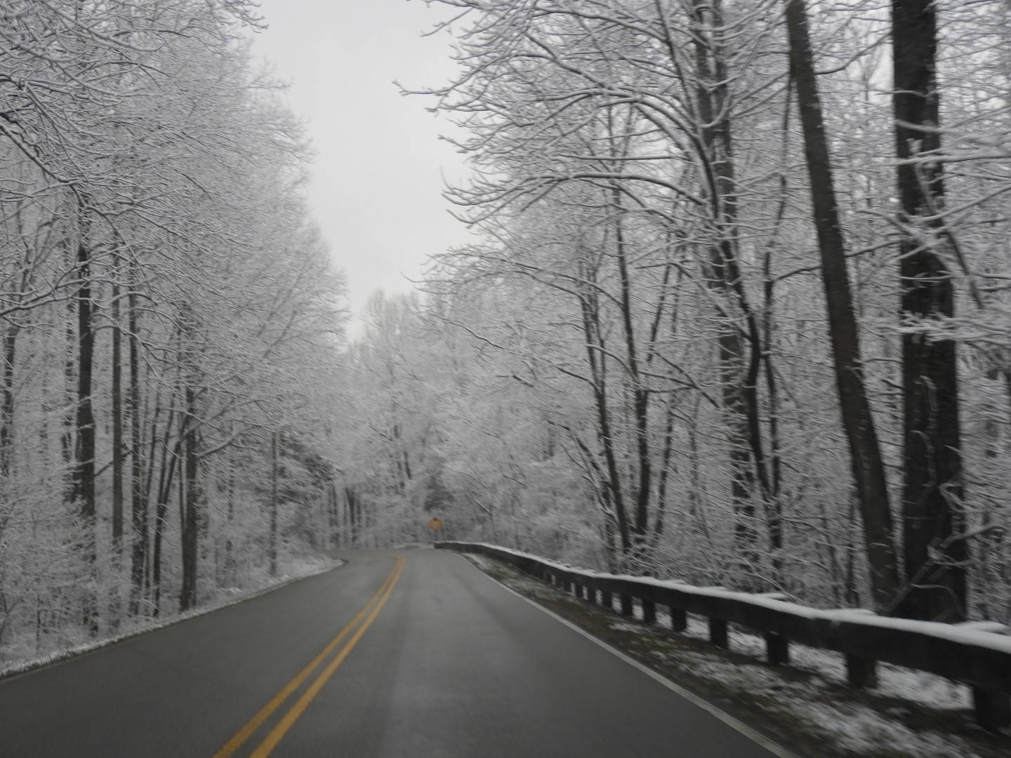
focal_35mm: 55
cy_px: 379
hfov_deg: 34.9
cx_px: 506
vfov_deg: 26.6
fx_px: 1606
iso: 100
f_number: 4
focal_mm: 9.9
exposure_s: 1/160
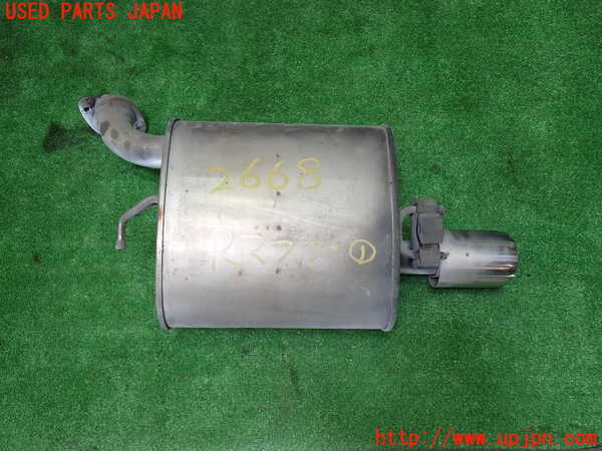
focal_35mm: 30
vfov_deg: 46.8
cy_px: 226
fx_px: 522
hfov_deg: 60.0
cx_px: 301
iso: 160
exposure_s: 1/60
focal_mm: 5.4
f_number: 2.3
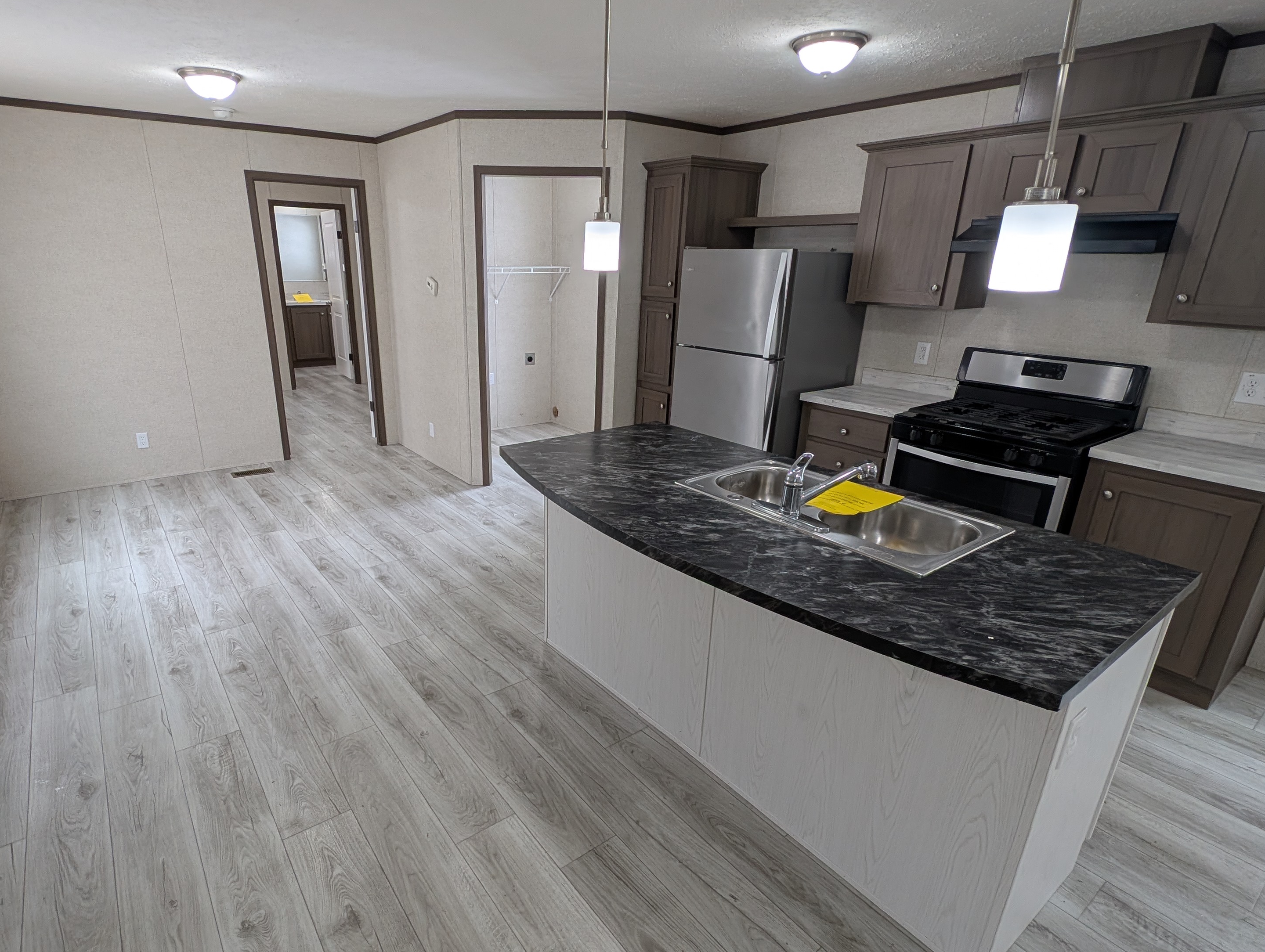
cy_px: 502
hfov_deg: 90.7
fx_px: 622
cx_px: 571
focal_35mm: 17
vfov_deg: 74.8
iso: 120
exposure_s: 1/120
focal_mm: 2.23
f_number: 1.95
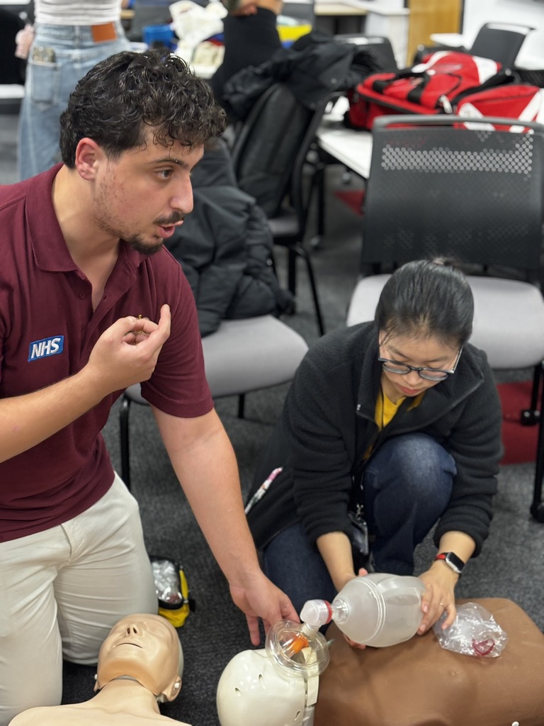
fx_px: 1090
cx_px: 272
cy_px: 363
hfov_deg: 28.0
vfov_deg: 36.8
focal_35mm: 52
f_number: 1.6
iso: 160
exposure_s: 1/33
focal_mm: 5.96
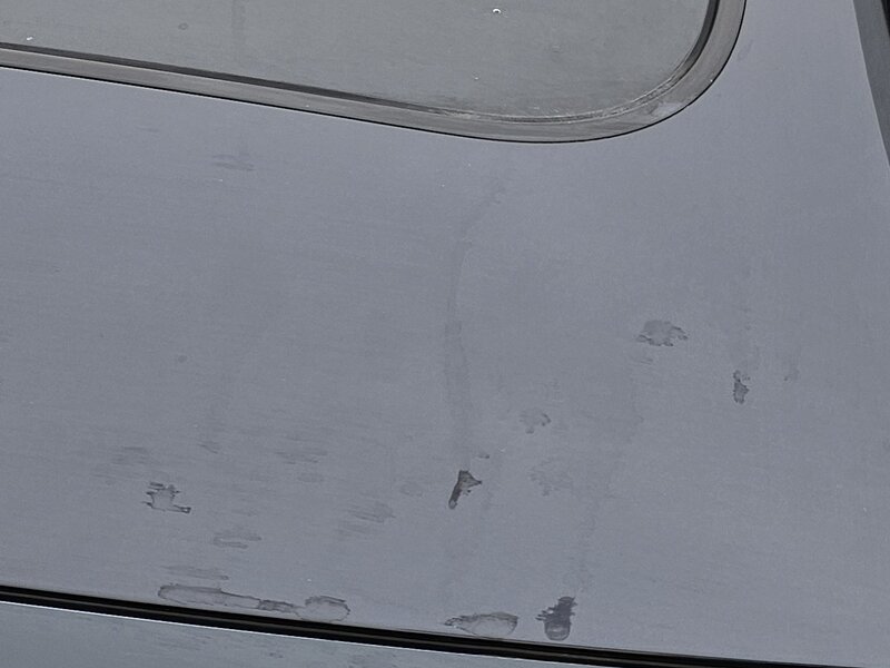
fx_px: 1774
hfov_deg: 28.1
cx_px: 356
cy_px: -13
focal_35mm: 69
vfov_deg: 20.6
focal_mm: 6.3
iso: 125
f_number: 1.7
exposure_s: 1/359
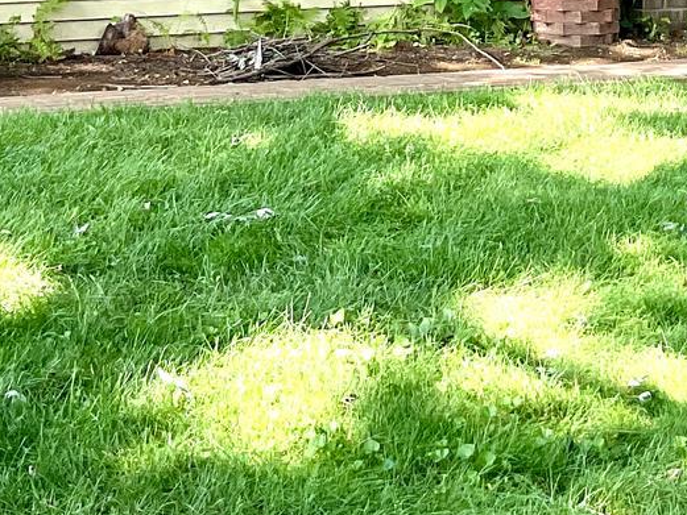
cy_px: -336
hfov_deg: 17.2
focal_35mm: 114
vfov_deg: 12.2
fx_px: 2263
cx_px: 484
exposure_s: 1/556
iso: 16
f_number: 1.8
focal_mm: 3
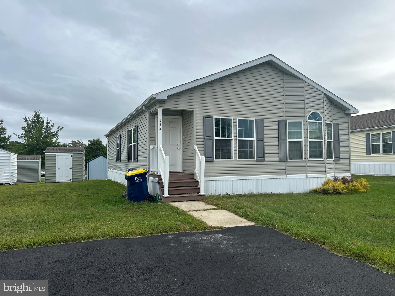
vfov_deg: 53.1
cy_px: 148
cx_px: 198
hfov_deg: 67.3
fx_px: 297
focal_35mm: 26
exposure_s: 1/2353
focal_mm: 5.7
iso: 50
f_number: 1.5
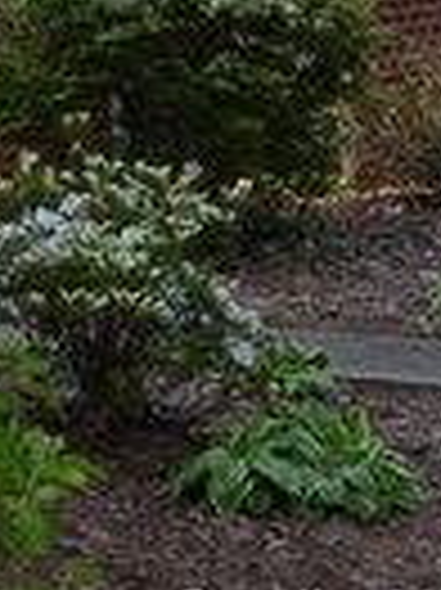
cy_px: -304
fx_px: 3114
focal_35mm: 183
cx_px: -752
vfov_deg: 10.4
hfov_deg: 7.4
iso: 100
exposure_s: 1/125
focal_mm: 26
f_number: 5.6
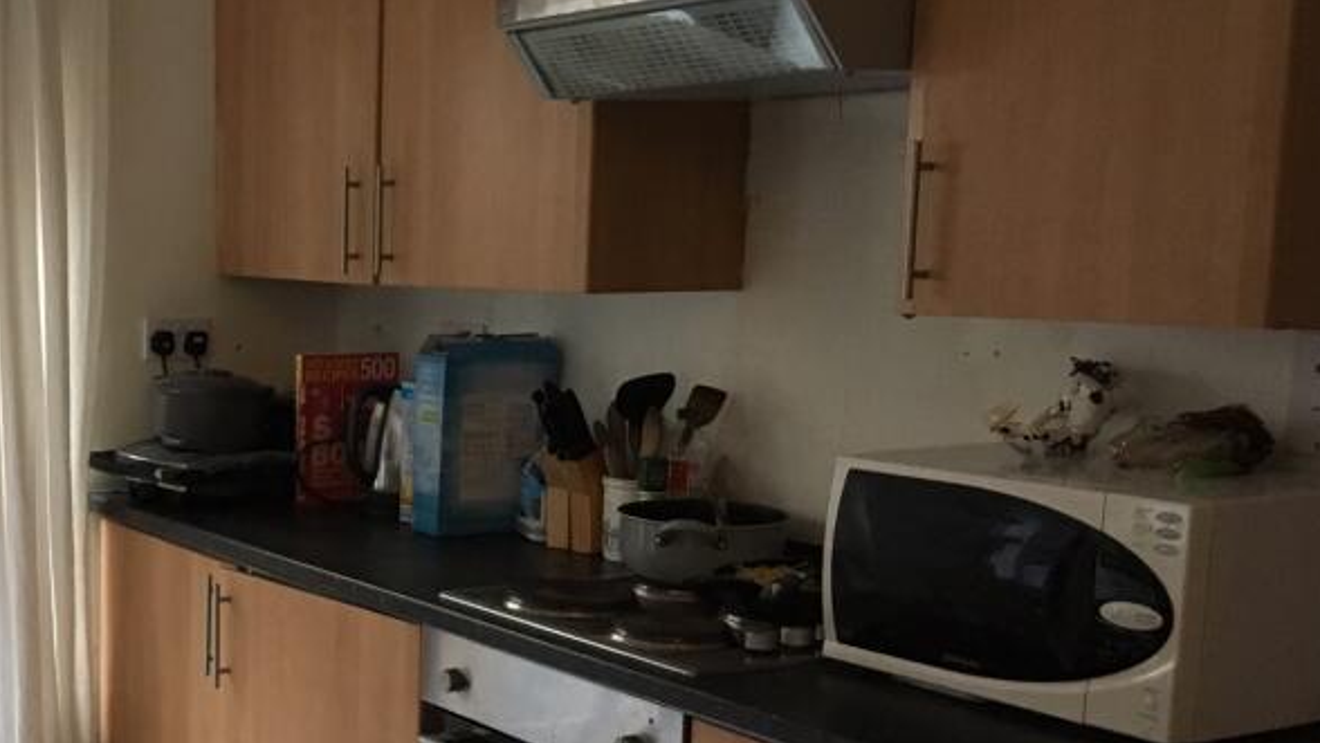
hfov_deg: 36.1
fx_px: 1925
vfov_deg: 21.6
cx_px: 198
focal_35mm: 55
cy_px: 568
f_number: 2.2
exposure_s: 1/17
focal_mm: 4.15
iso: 200
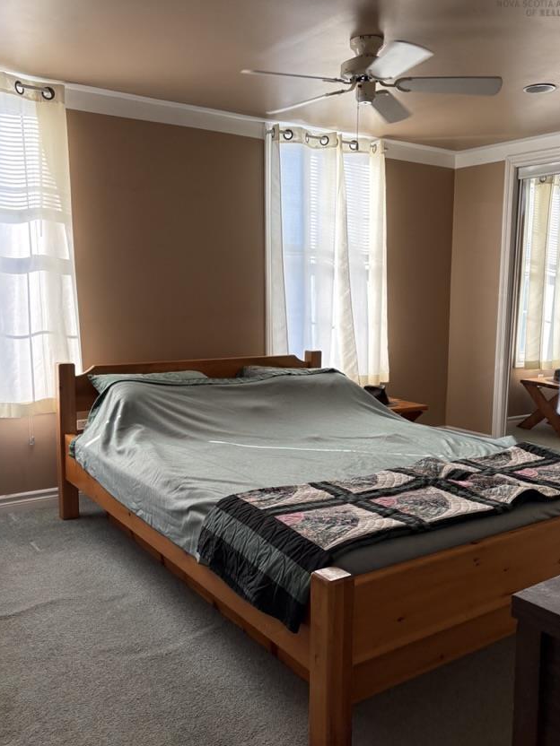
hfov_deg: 44.1
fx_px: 690
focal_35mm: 32
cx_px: 293
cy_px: 387
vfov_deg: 56.8
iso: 80
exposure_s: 1/239
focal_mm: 5.96
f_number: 1.6
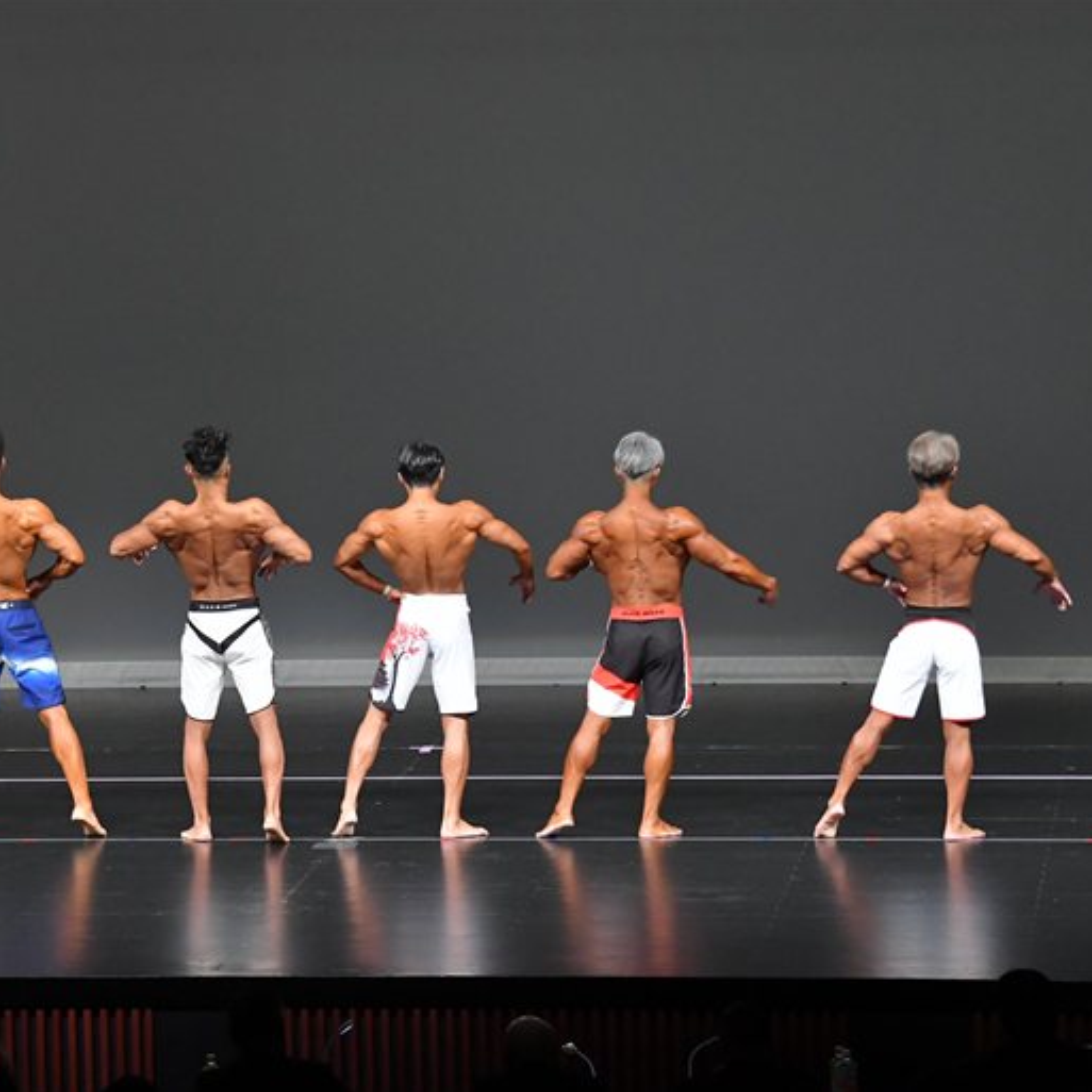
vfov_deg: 9.9
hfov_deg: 9.9
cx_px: 312
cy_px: 545
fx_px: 6317
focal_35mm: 177
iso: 4000
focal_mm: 92
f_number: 5.6
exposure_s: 1/400
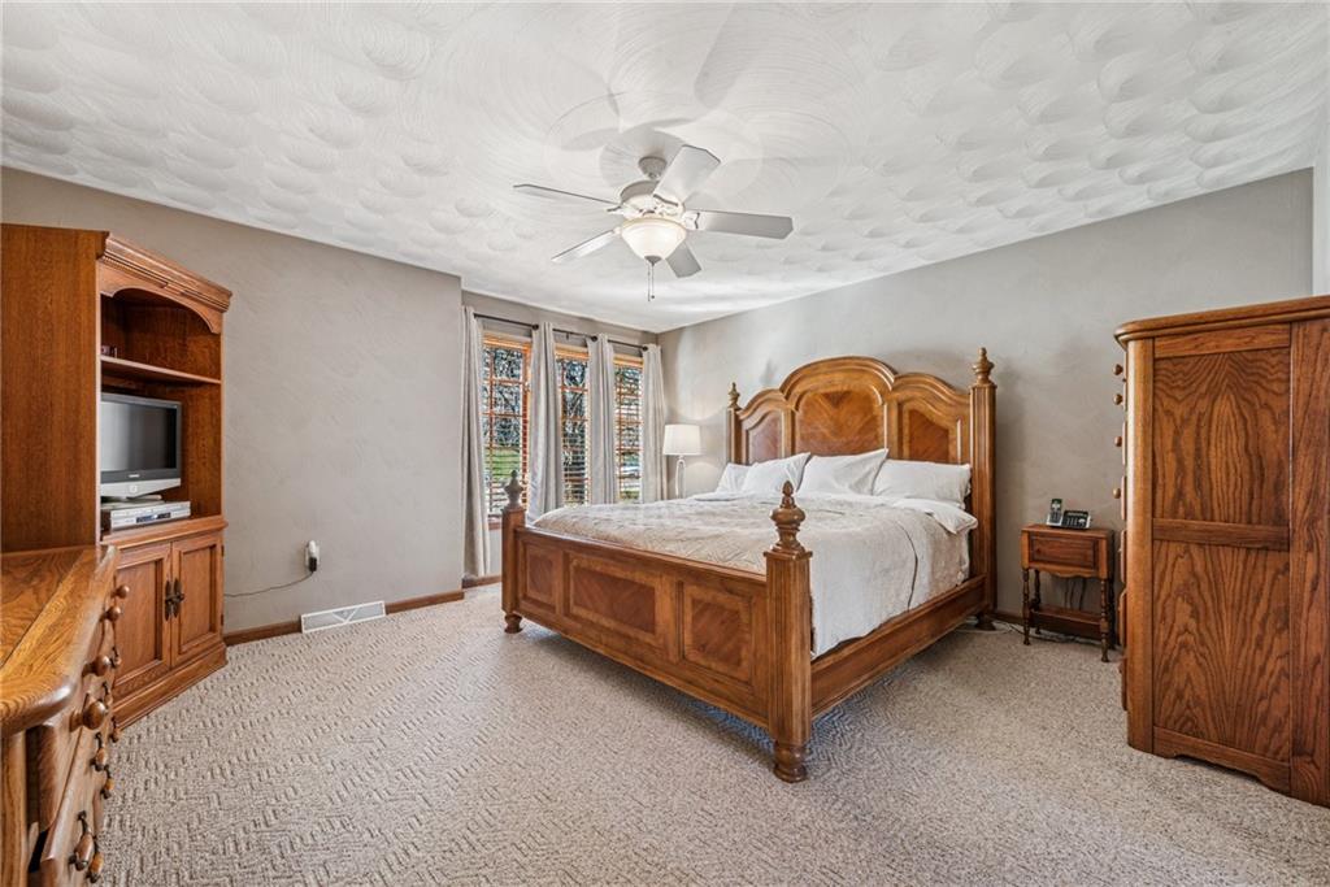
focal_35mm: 14
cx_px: 665
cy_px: 444
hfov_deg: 104.2
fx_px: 517
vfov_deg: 81.2
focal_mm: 14
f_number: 14
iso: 50
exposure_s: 1/2.5
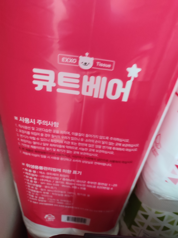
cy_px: 119
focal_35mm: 25
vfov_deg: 69.4
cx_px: 89
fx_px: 171
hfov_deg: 54.9
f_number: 1.9
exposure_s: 1/17
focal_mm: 6.04
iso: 1659
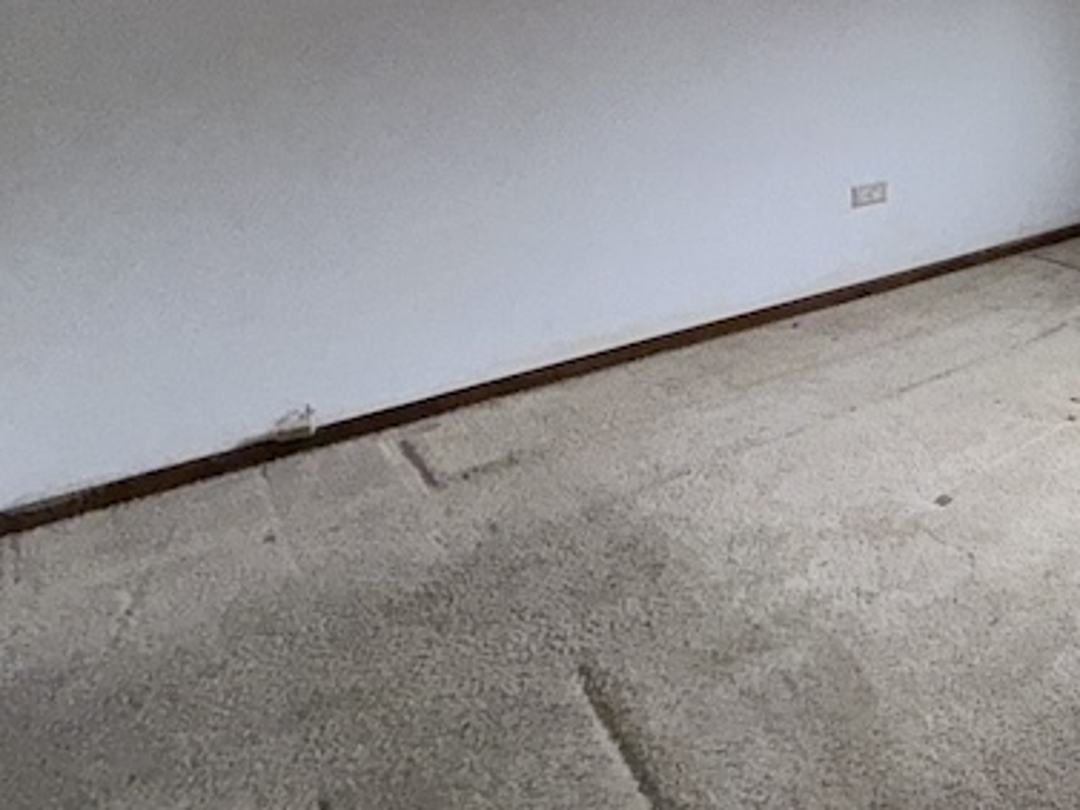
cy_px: -123
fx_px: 1186
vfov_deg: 32.3
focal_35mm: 38
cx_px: 1412
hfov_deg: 34.3
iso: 64
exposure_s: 1/80
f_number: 2.2
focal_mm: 2.22
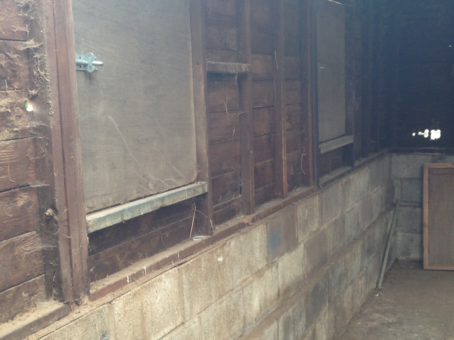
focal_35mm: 57
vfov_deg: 25.6
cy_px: 200
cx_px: 213
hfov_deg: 33.8
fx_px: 747
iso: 50
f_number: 2.4
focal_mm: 4.12
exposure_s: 1/30
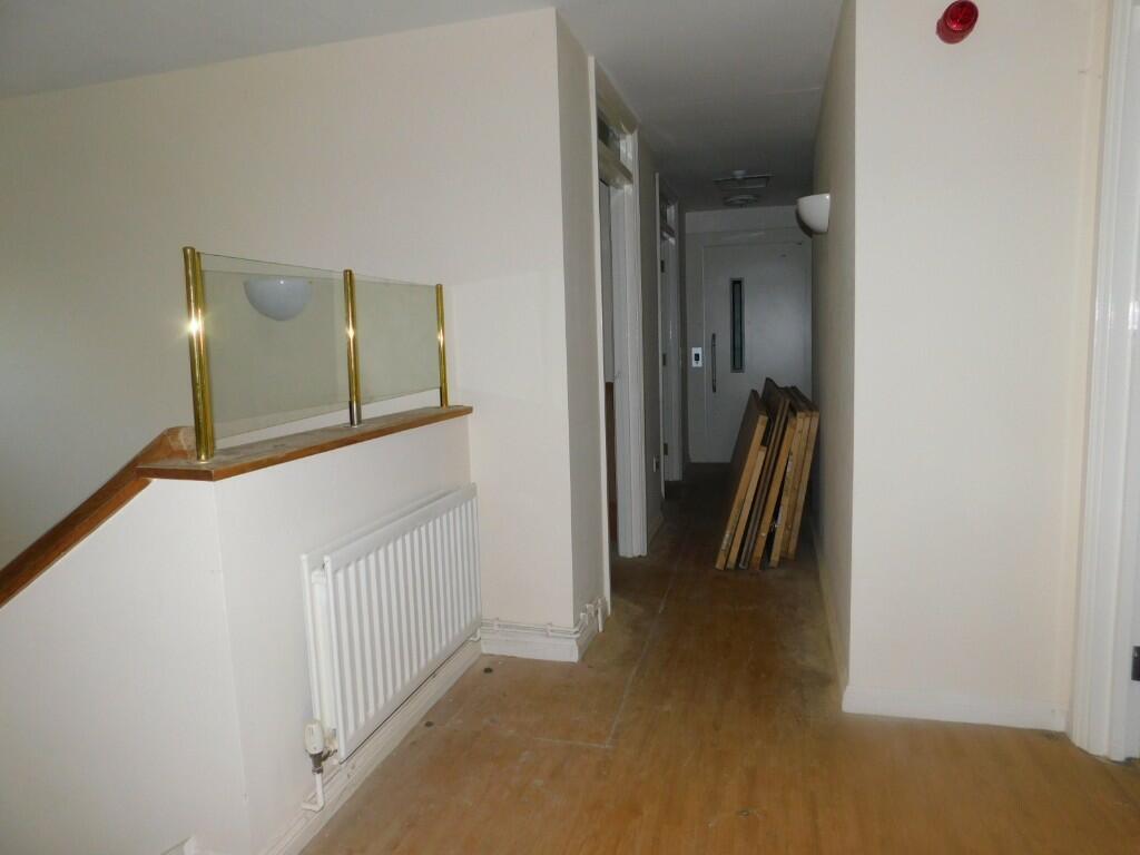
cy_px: 428
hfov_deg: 73.9
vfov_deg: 58.9
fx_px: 757
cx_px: 570
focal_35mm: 23
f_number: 3
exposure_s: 1/30
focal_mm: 4
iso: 200
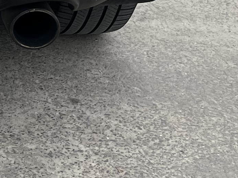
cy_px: -244
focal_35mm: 152
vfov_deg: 8.9
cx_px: -255
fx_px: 1045
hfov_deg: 11.5
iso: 50
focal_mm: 5.1
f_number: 1.6
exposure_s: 1/368
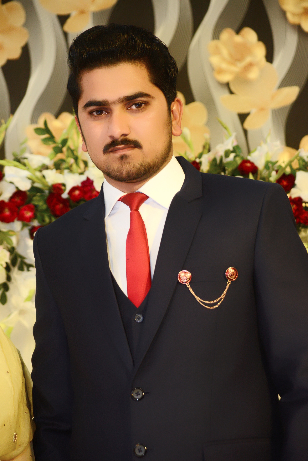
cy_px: 230
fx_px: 1732
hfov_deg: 10.2
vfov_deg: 15.2
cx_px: 154
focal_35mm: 135
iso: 1600
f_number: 8
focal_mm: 135
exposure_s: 1/80
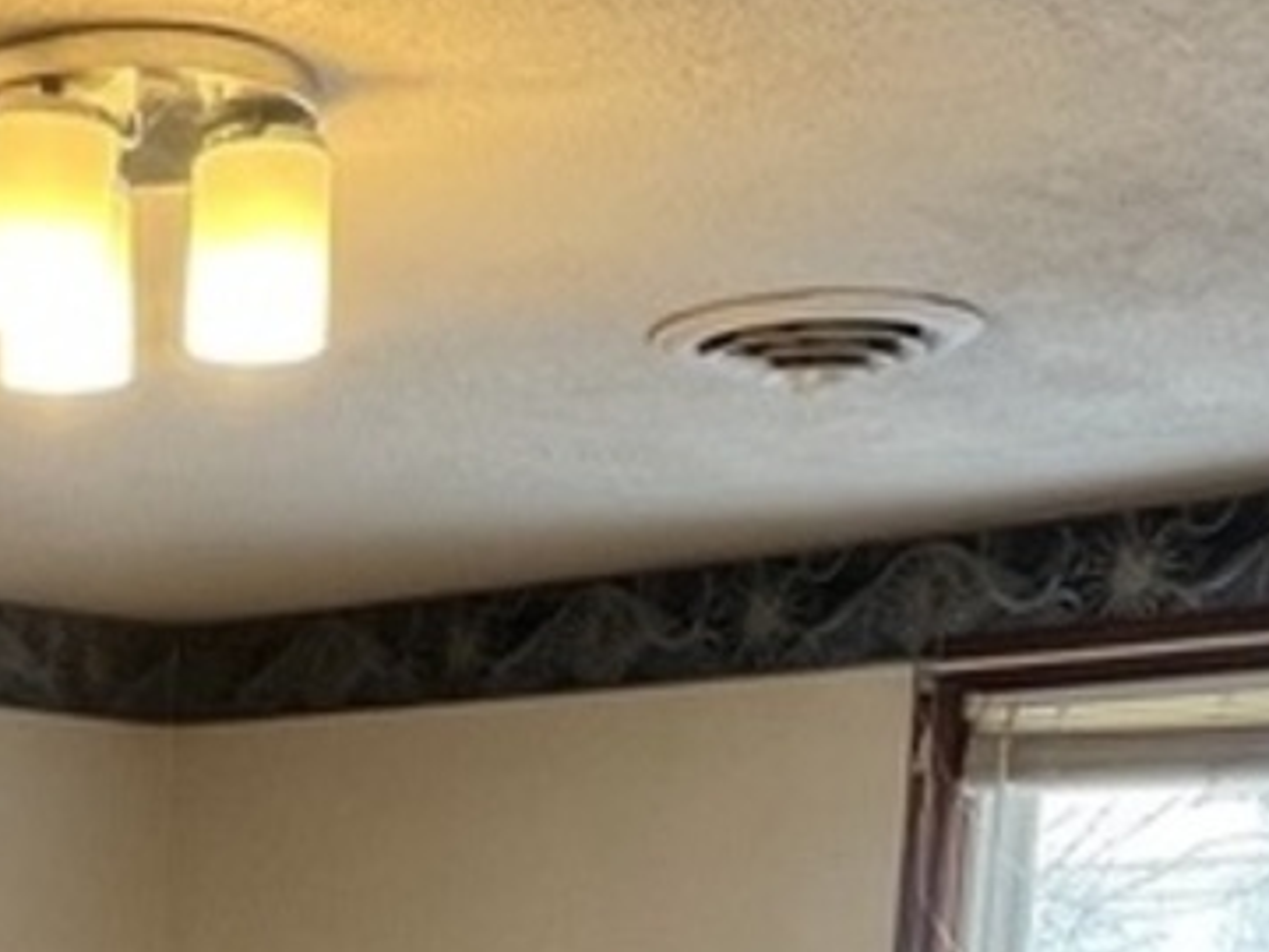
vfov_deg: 23.0
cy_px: 1407
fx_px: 1906
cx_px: -125
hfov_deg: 32.4
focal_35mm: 52
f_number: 1.8
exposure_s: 1/120
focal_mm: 1.57
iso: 125
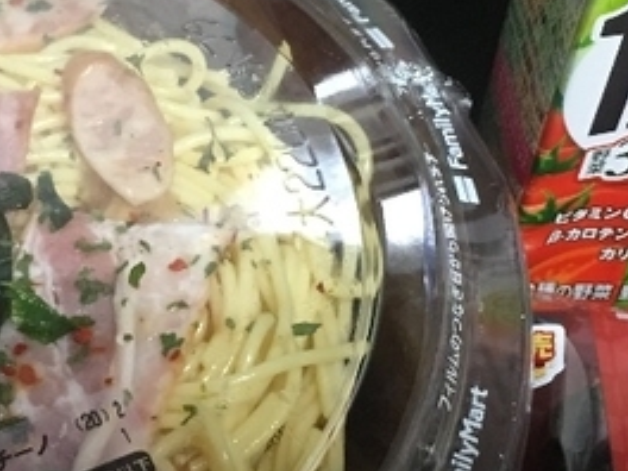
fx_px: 1596
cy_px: 347
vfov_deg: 16.7
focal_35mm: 88
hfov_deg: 22.0
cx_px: 155
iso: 100
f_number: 2.2
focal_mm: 4.15
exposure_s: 1/15
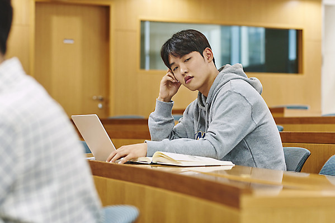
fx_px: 791
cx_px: 168
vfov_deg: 16.1
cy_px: 112
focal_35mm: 85
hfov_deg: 23.9
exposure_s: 1/125
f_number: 2.8
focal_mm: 85
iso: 1000
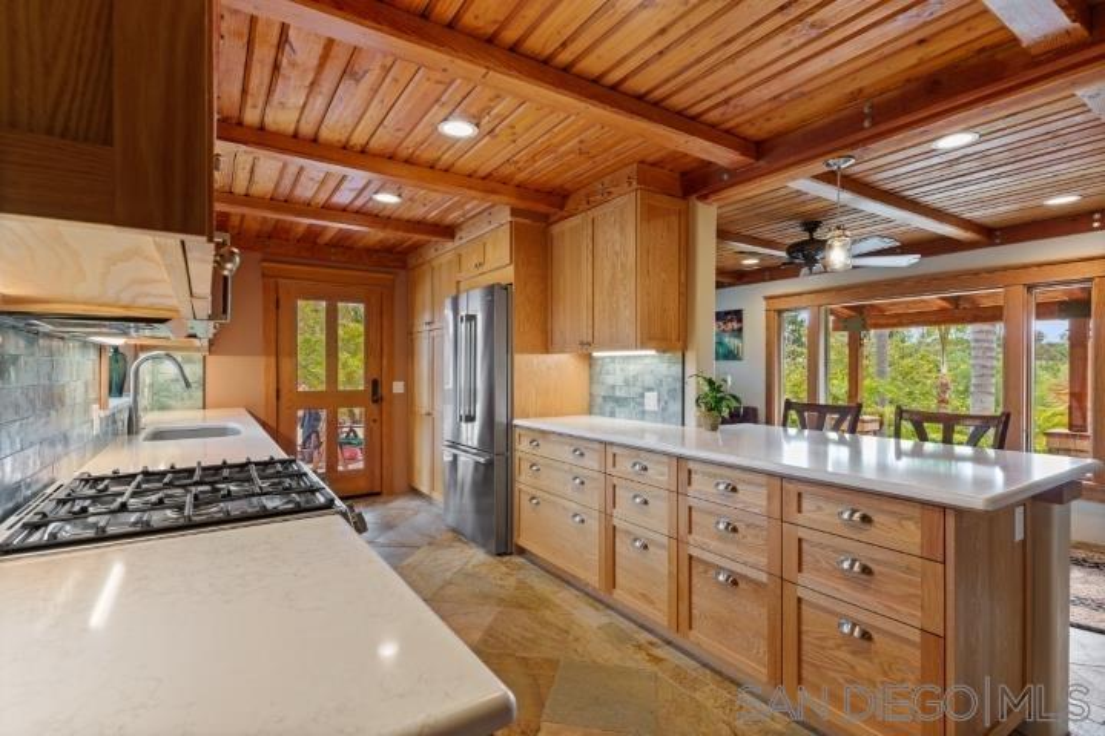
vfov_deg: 70.4
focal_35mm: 17
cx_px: 552
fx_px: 522
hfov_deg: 93.3
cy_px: 368
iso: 125
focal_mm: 17
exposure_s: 1/1.25
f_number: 8
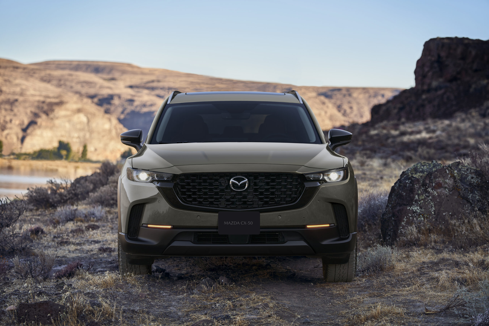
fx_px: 1481
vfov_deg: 12.6
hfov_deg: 18.8
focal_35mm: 109
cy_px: 163
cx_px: 244
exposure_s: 1/500
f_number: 4
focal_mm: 109
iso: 160
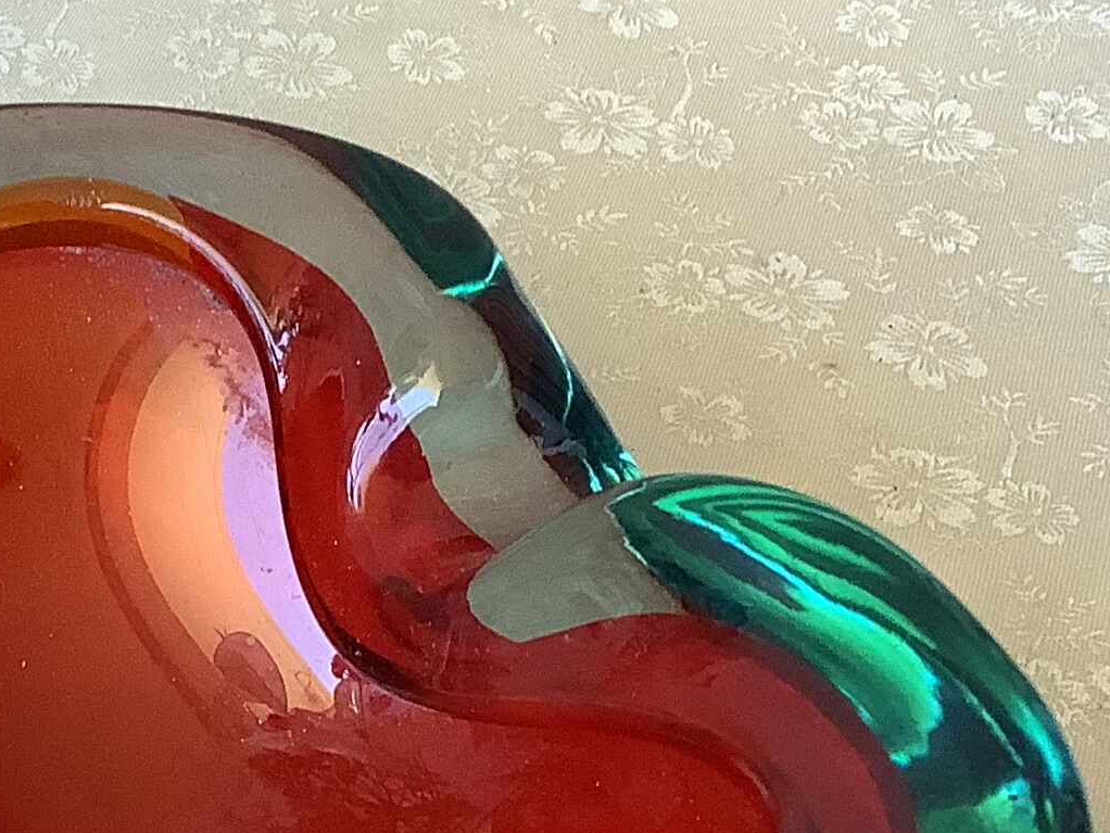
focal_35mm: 99
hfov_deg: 19.3
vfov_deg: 14.8
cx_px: 5
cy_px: 785
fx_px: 3175
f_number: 2.4
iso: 80
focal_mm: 3.3
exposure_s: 1/60
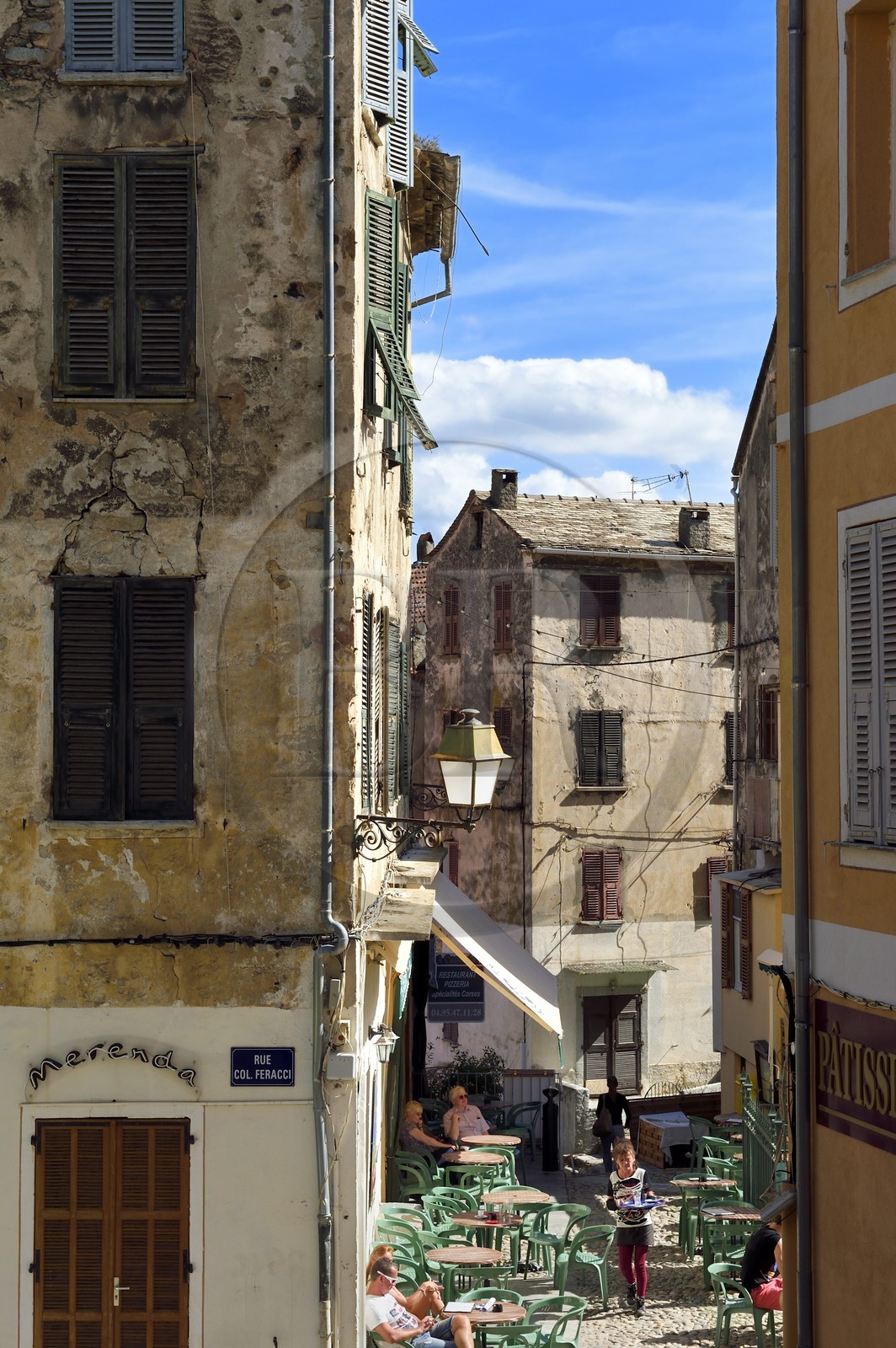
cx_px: 448
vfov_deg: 28.9
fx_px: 2618
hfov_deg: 19.4
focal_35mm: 70
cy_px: 674
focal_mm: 70
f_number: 13
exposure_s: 1/250
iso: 200
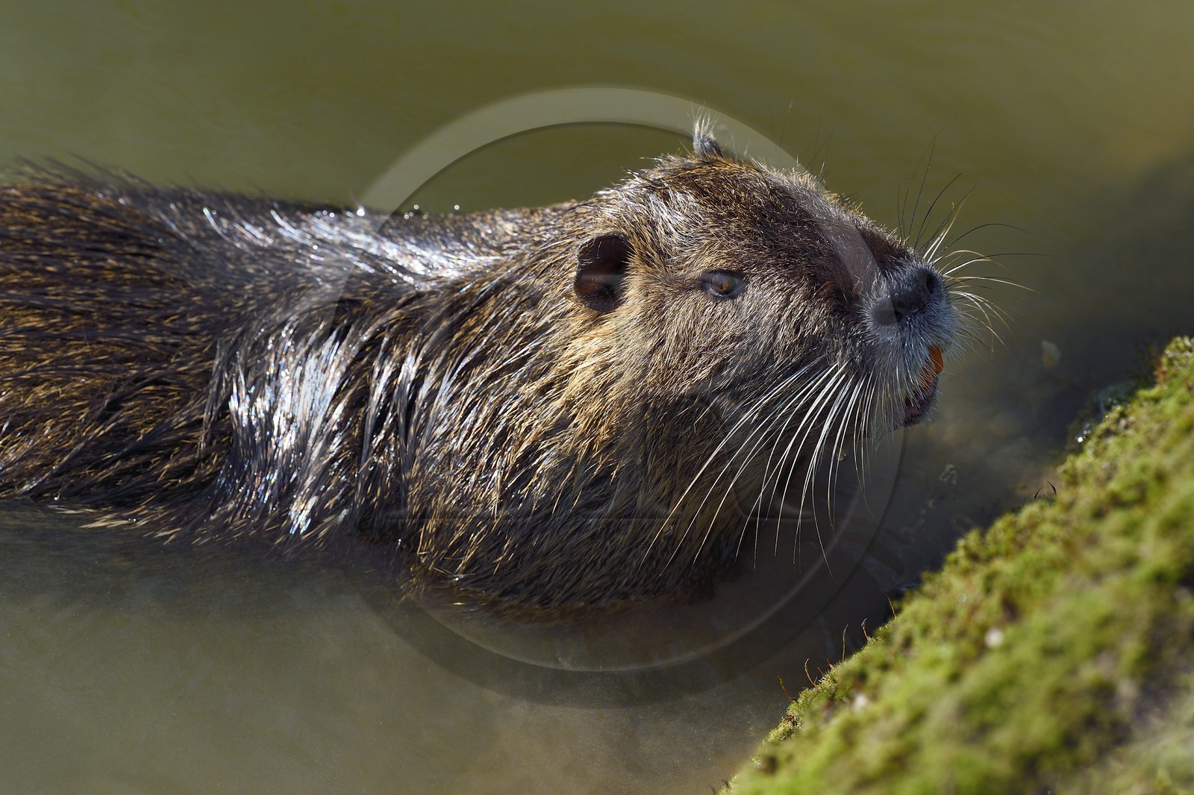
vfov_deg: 6.9
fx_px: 6632
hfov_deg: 10.3
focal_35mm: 200
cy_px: 398
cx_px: 597
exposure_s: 1/320
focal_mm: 200
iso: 200
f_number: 6.3
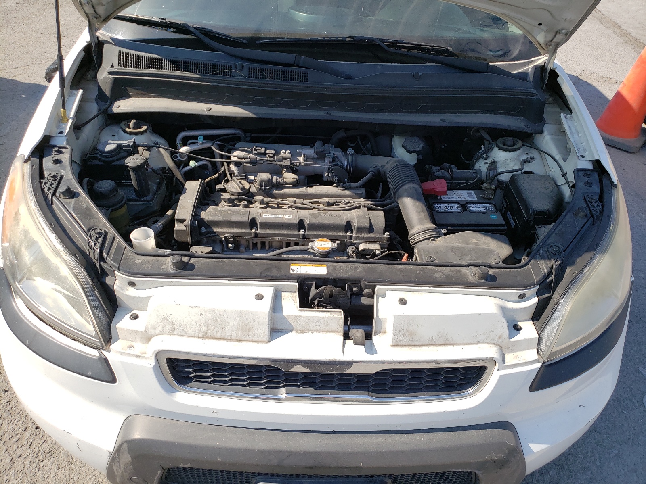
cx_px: 323
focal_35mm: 26
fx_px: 485
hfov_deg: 67.3
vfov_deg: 53.1
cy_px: 242
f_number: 1.5
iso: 50
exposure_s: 1/2000
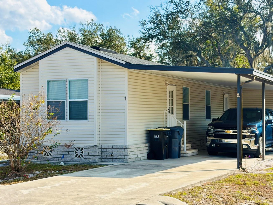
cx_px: 153
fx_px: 497
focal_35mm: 63
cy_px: 113
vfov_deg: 23.3
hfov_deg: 30.7
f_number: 1.6
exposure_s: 1/2364
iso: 40
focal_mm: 5.96
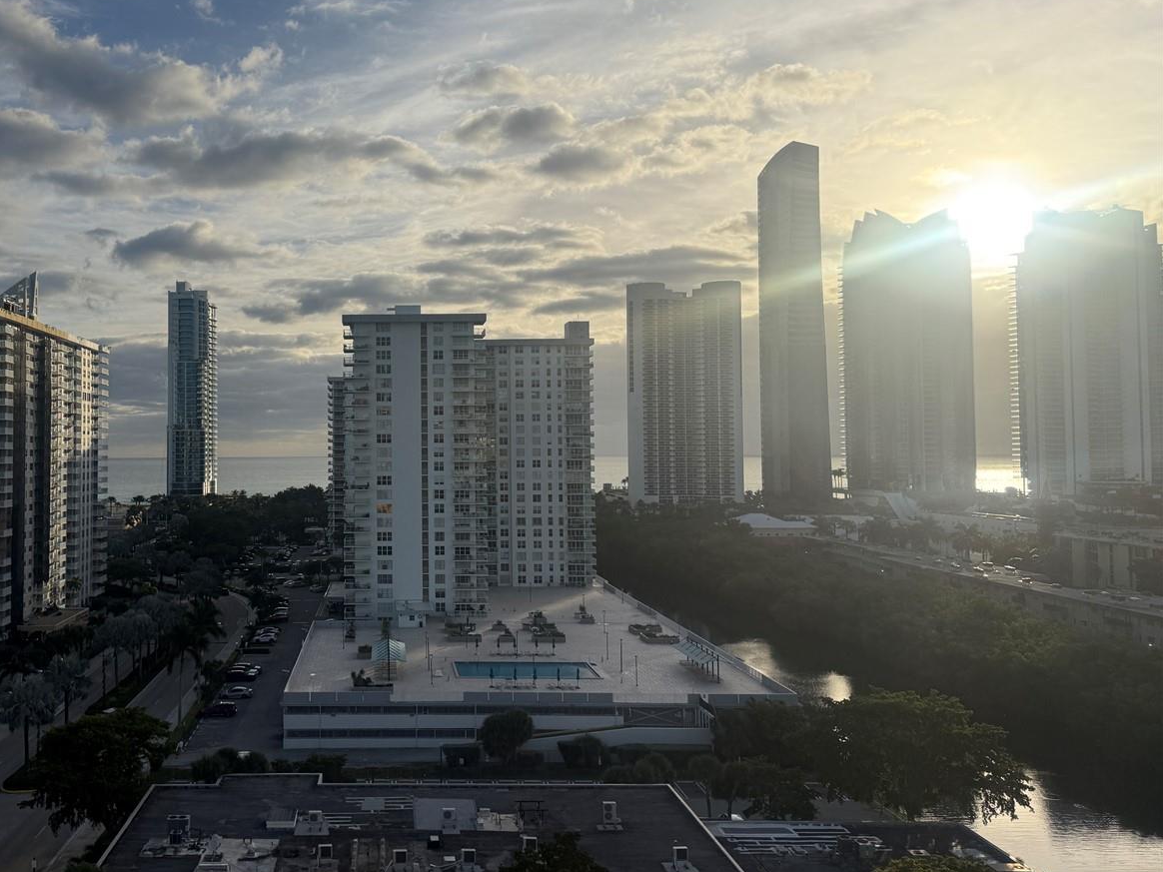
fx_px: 1109
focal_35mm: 33
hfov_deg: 54.0
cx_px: 365
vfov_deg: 42.9
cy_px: 411
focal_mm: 6.76
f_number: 1.78
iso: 80
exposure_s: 1/9091
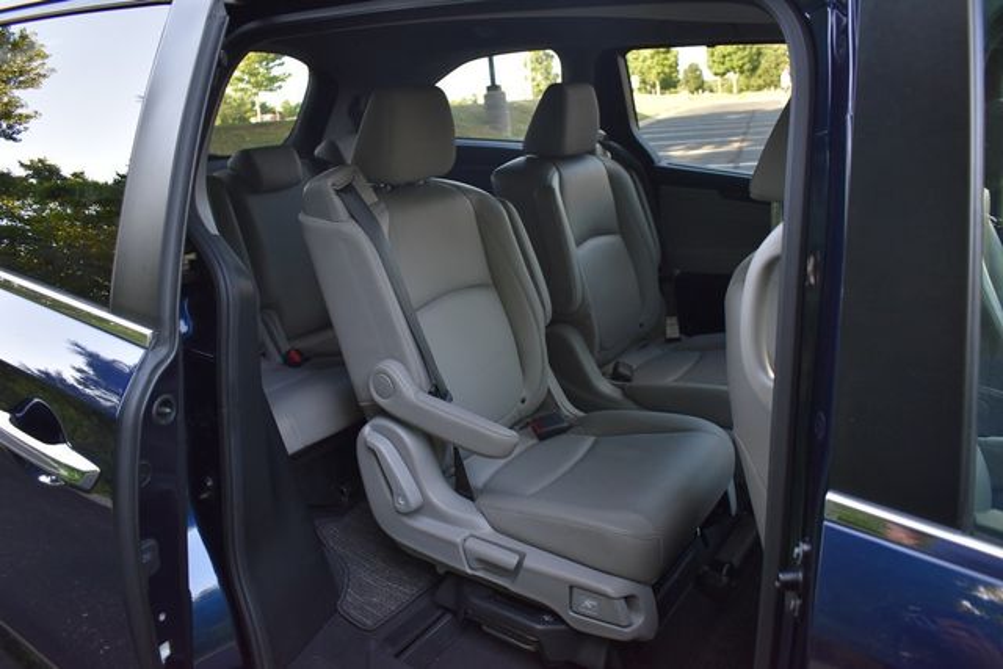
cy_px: 334
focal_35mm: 27
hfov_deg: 67.4
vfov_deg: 48.0
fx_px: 752
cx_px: 502
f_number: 3.5
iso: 800
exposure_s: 1/200
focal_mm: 18
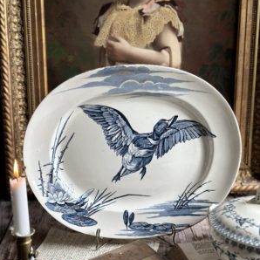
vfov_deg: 30.0
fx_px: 484
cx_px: 130
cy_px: 152
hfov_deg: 30.0
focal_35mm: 57
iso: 80
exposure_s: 1/243
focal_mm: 6.86
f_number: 1.78
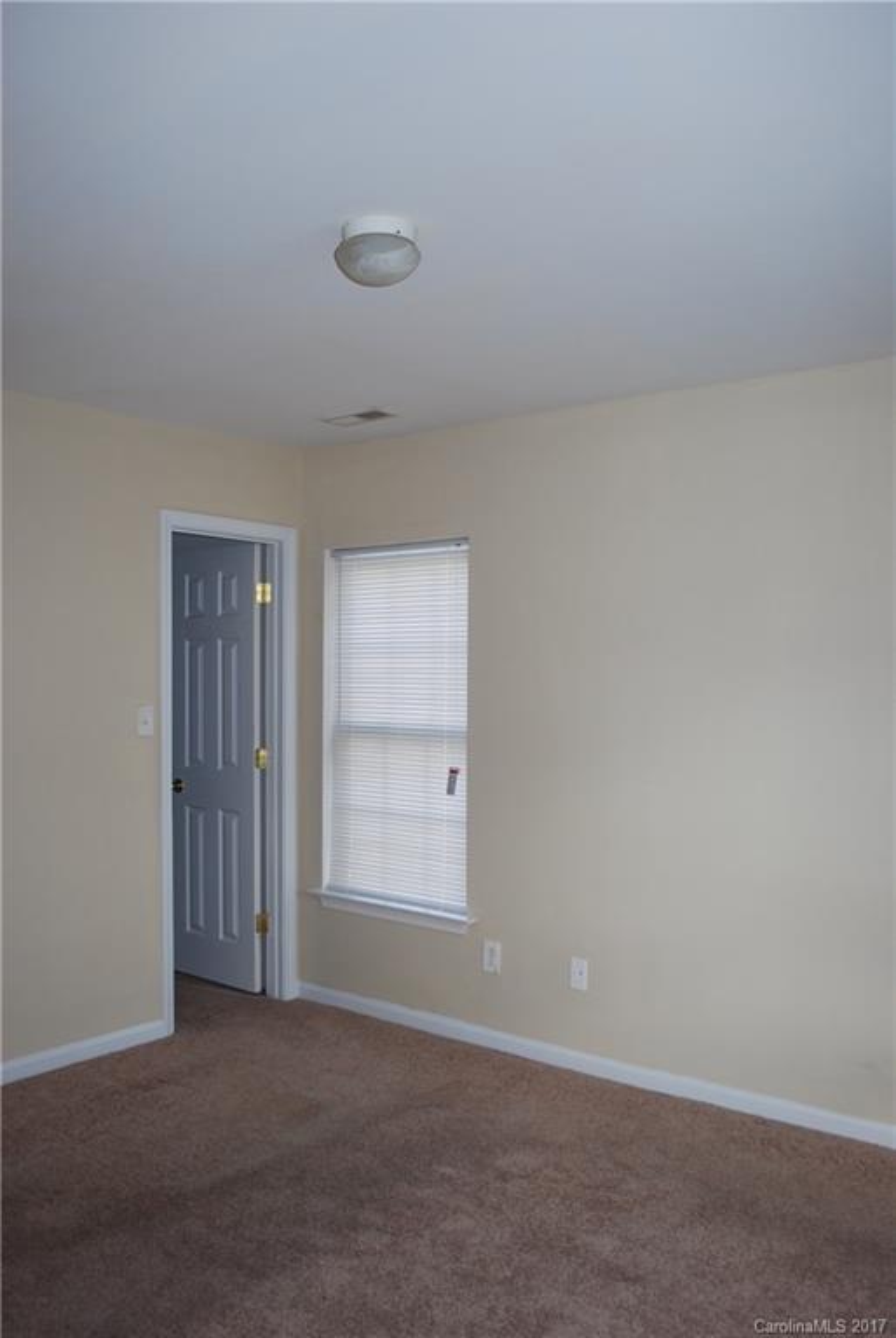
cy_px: 669
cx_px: 448
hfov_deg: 43.7
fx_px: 1117
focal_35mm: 30
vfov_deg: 61.9
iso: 200
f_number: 3.8
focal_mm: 20
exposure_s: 1/60
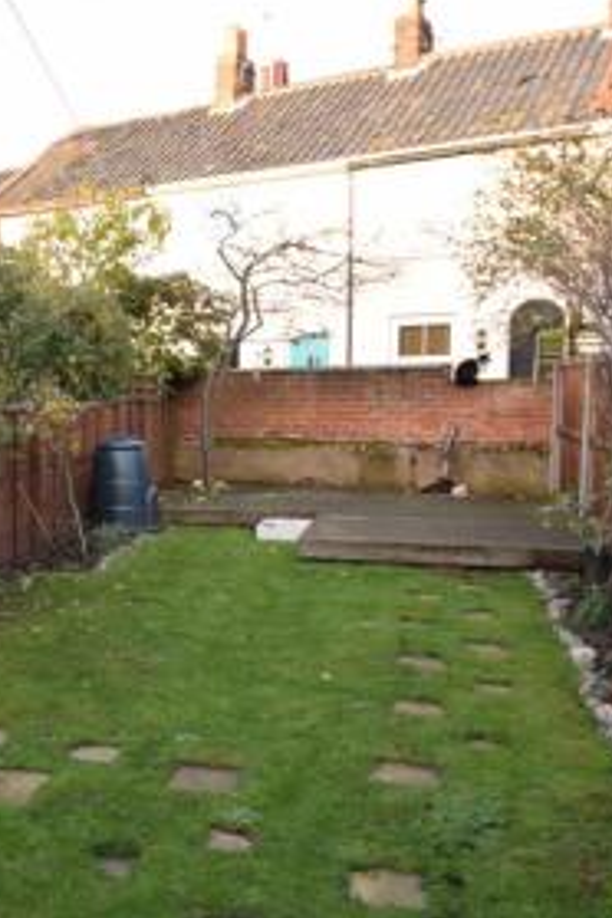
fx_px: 1045
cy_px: 498
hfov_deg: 30.3
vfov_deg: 47.4
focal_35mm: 41
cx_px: -7
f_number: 5.6
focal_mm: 16
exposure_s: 1/125
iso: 280
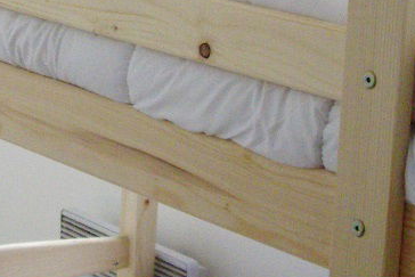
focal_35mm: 139
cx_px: 46
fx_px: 1603
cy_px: -7
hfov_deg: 14.6
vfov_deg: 9.8
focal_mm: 7.9
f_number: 2.8
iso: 400
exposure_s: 1/80
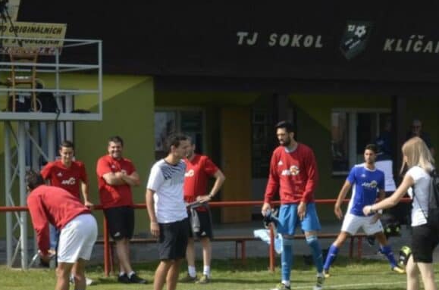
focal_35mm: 138
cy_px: 366
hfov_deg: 14.8
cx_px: 334
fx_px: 1679
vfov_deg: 9.7
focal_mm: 26
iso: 140
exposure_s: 1/250
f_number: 8
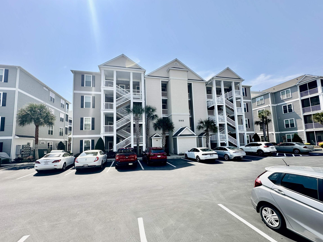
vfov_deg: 81.7
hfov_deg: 98.2
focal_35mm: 15
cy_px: 127
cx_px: 162
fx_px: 140
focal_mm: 2.22
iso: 50
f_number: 2.2
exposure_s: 1/1350
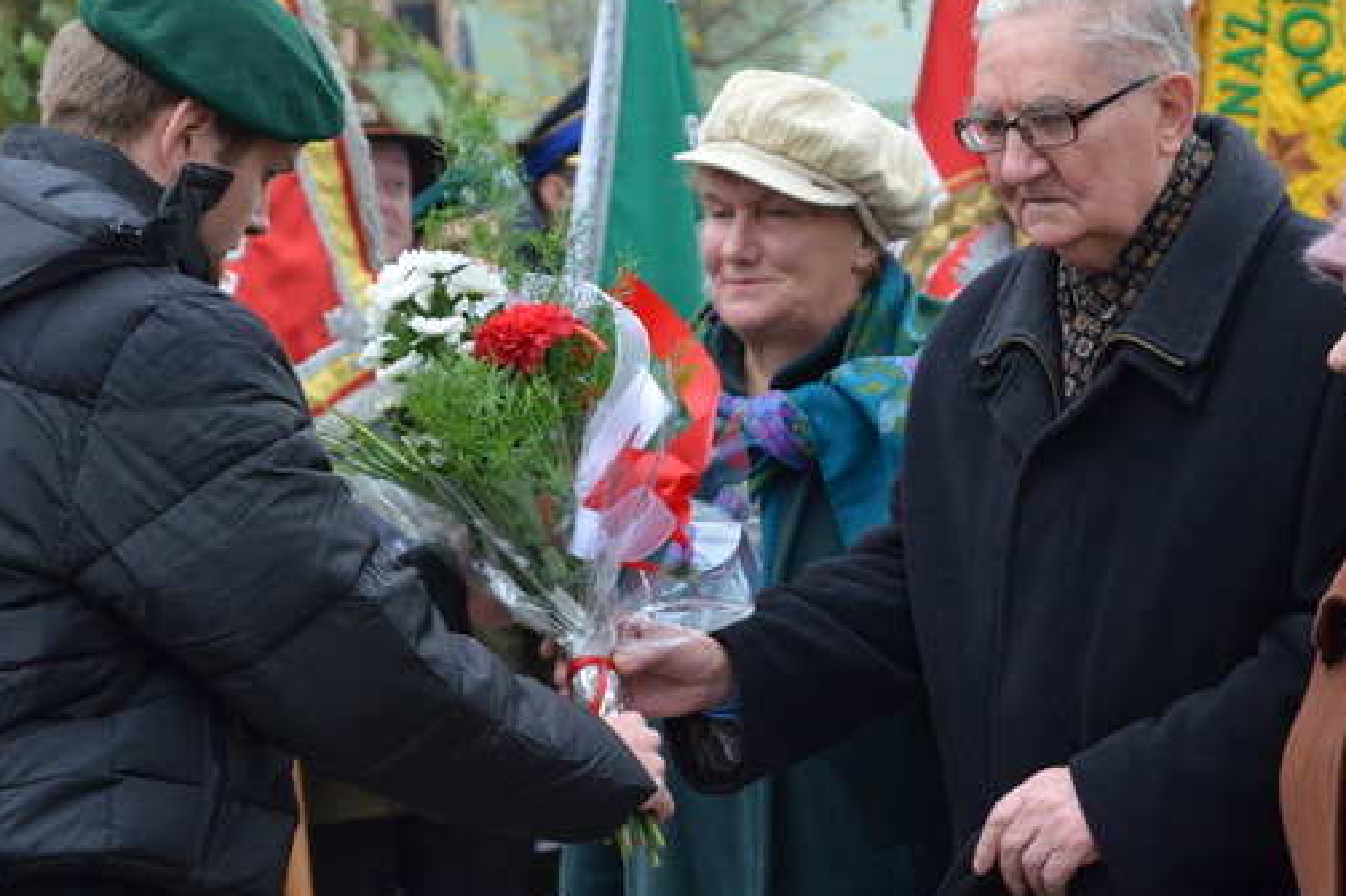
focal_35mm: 148
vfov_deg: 9.3
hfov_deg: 13.9
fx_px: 5531
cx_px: 838
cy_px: 447
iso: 1600
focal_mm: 70
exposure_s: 1/250
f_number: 5.6
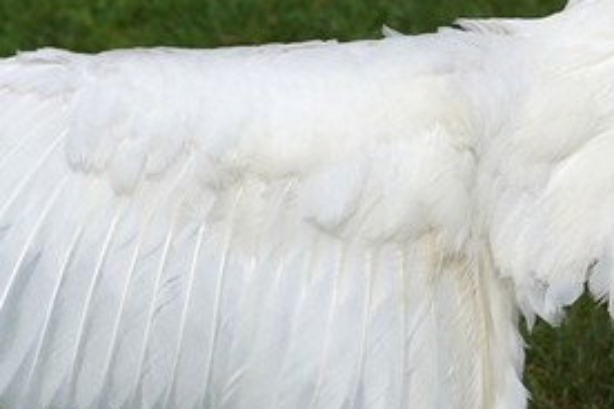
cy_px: 29
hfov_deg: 6.3
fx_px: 5560
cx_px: 872
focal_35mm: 326
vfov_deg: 4.2
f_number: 4
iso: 50
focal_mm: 75
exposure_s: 1/2000
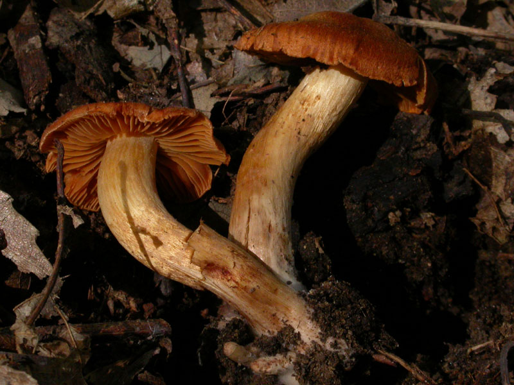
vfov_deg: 11.0
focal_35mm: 135
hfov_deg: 14.6
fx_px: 2005
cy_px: 192
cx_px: 257
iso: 200
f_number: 10.6
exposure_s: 1/60
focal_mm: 27.9
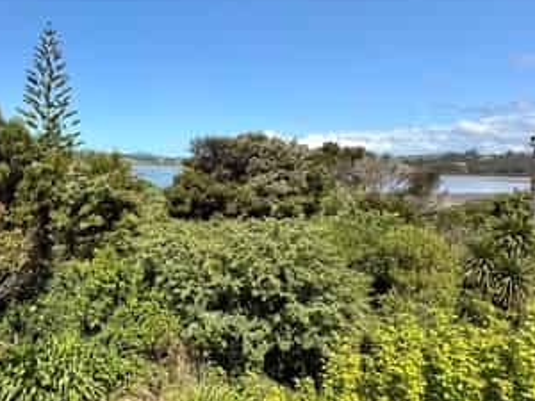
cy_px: 160
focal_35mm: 23
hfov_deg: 68.1
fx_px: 355
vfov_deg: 58.4
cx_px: 120
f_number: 2.2
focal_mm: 2.22
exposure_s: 1/1848
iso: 50
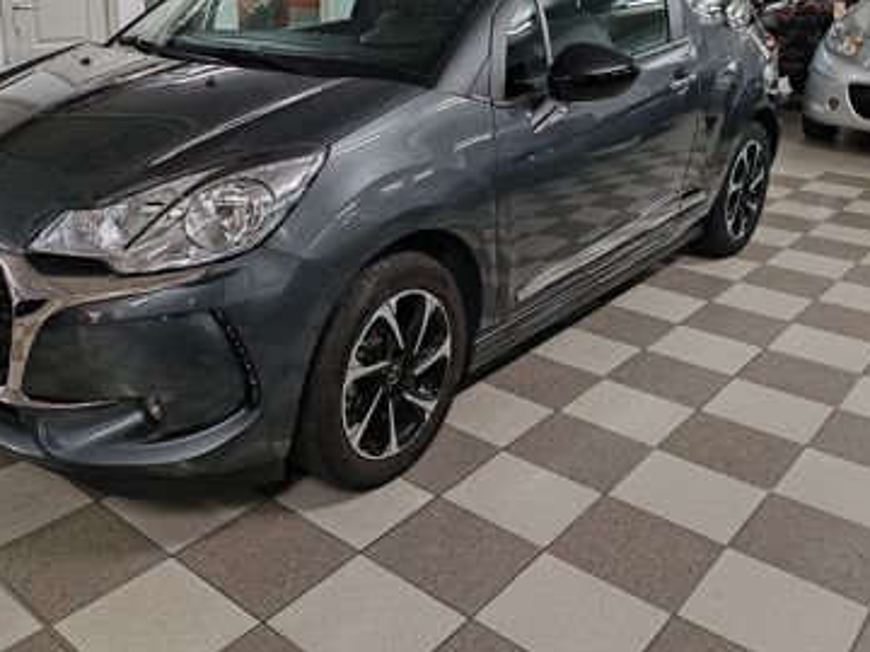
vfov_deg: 39.4
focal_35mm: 36
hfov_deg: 51.0
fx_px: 905
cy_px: 239
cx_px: 341
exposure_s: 1/100
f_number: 1.9
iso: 400
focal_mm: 6.12
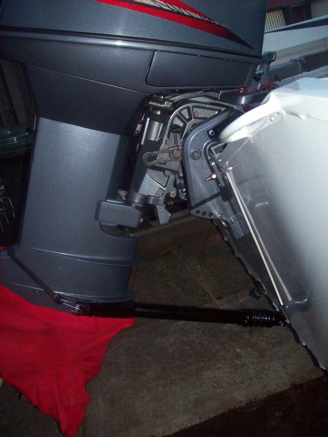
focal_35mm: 36
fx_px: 455
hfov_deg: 39.7
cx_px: 164
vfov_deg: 51.4
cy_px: 218
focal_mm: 6
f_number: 2.7
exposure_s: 1/64
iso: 140
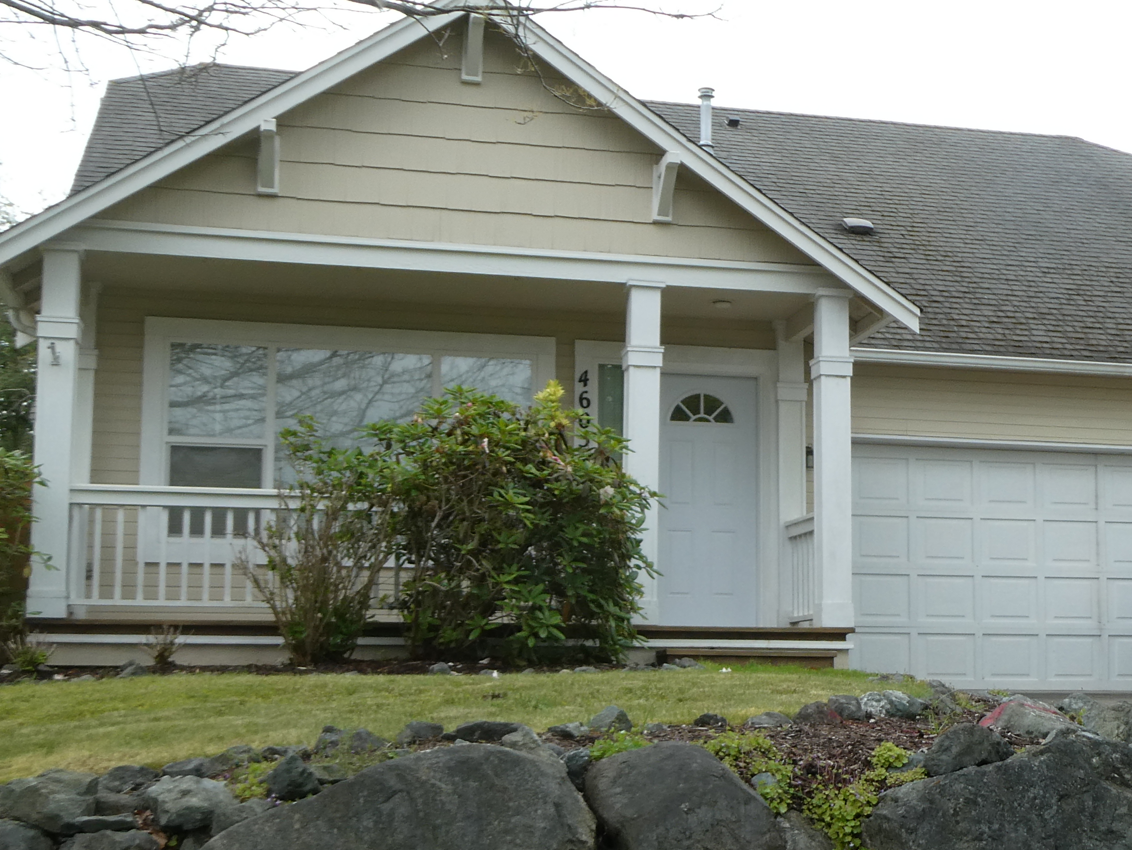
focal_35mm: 53
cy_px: 512
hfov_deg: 35.9
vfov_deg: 27.5
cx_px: 741
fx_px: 1733
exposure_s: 1/400
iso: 80
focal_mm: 4.3
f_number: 3.3
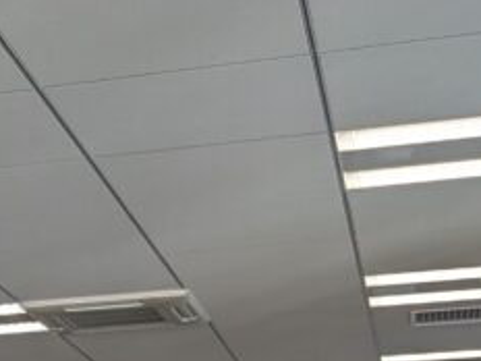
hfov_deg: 15.4
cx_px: -220
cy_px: 778
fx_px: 1654
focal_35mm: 119
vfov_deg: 11.0
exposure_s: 1/211
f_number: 1.73
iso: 46
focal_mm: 4.38
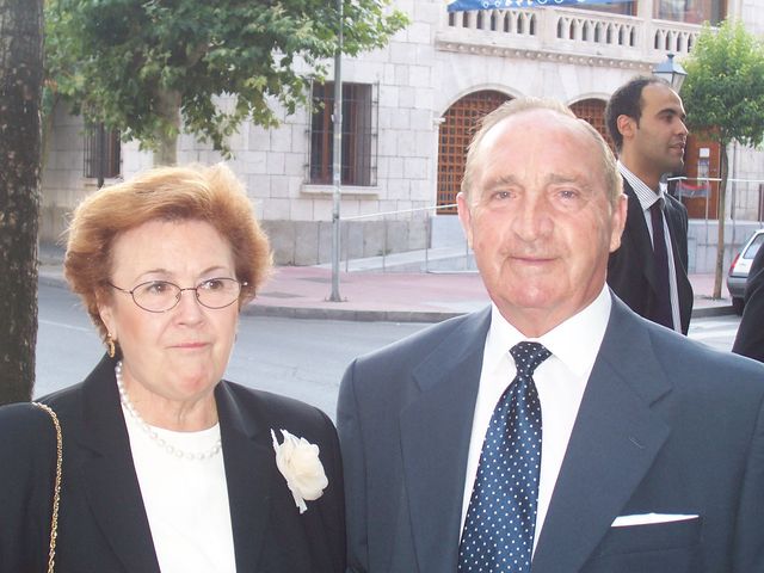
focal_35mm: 71
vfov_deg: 20.7
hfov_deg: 27.4
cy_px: 286
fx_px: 1567
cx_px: 382
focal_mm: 10.8
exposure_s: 1/90
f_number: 4
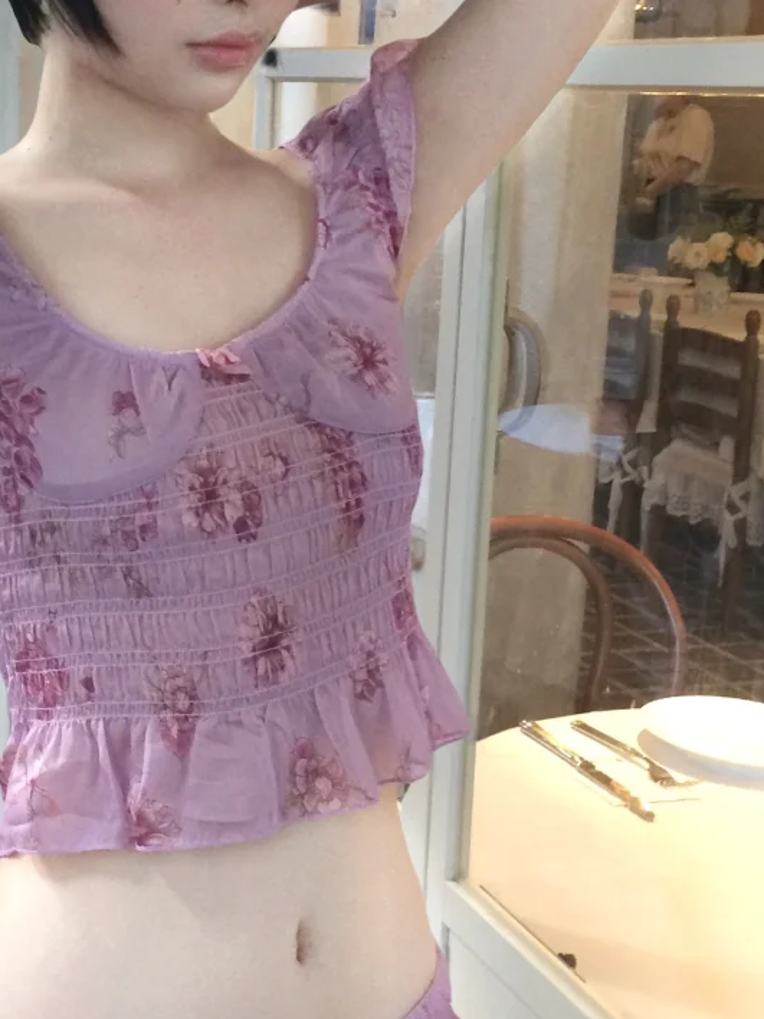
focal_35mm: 59
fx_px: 1736
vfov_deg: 32.6
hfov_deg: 24.4
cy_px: 412
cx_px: 158
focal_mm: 4.15
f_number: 2.2
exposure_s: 1/30
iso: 125
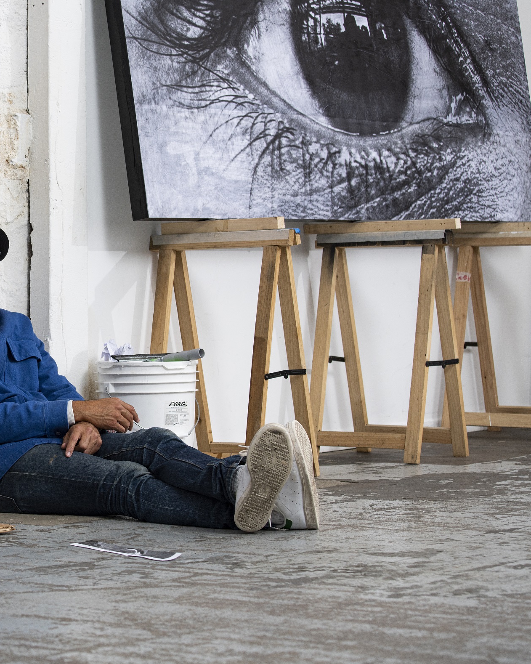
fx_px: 2083
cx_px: 43
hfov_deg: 14.4
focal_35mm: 106
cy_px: 332
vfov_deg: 18.1
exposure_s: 1/200
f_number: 5.6
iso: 400
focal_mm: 75
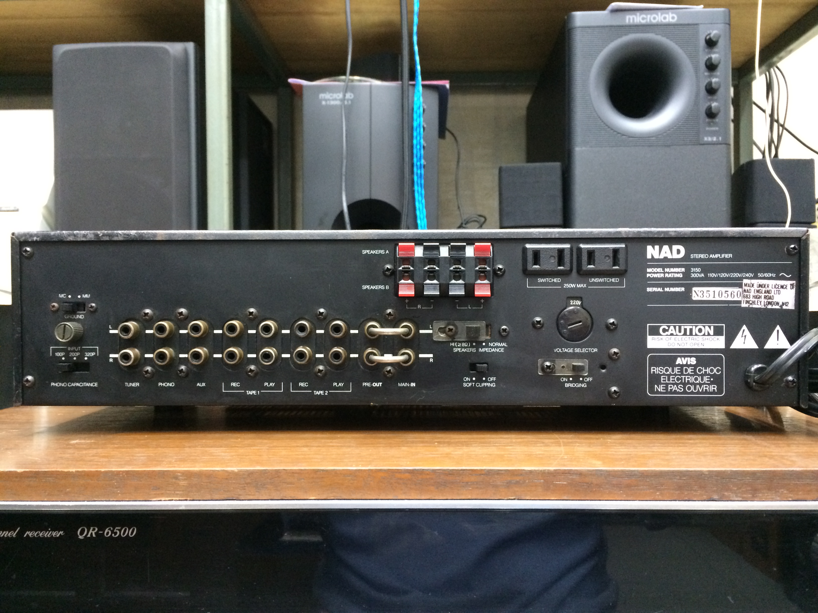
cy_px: 306
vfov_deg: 48.2
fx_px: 685
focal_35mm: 29
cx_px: 409
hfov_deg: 61.7
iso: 320
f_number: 2.2
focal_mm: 4.15
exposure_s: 1/17
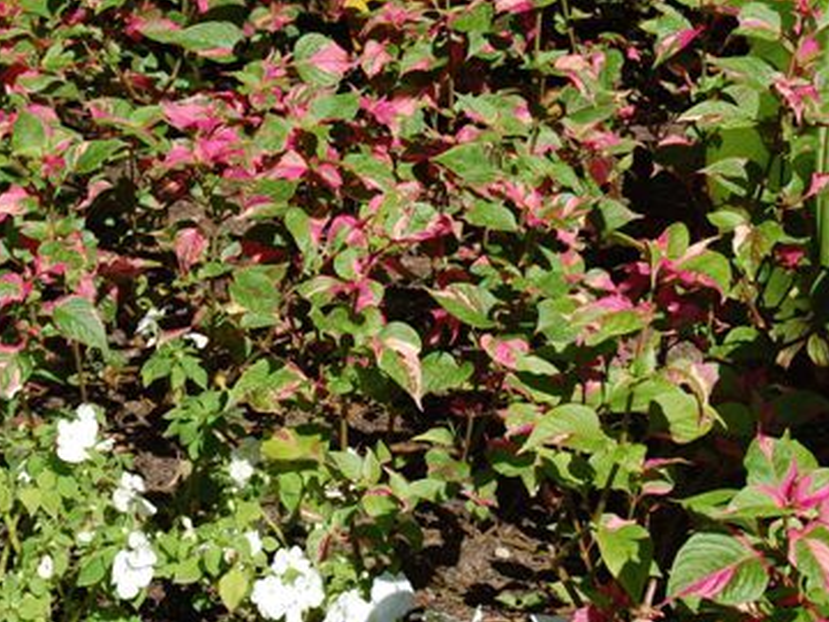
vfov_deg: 10.5
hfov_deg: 14.0
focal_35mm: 141
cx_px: 355
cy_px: 267
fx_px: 3373
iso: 200
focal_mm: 55
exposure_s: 1/400
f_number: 8
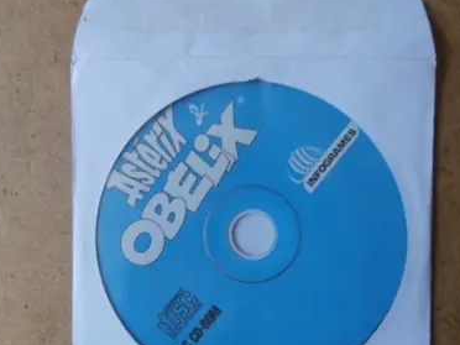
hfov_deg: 58.3
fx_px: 412
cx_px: 239
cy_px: 216
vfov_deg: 45.1
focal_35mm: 31
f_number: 3
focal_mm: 4.2
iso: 100
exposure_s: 1/40
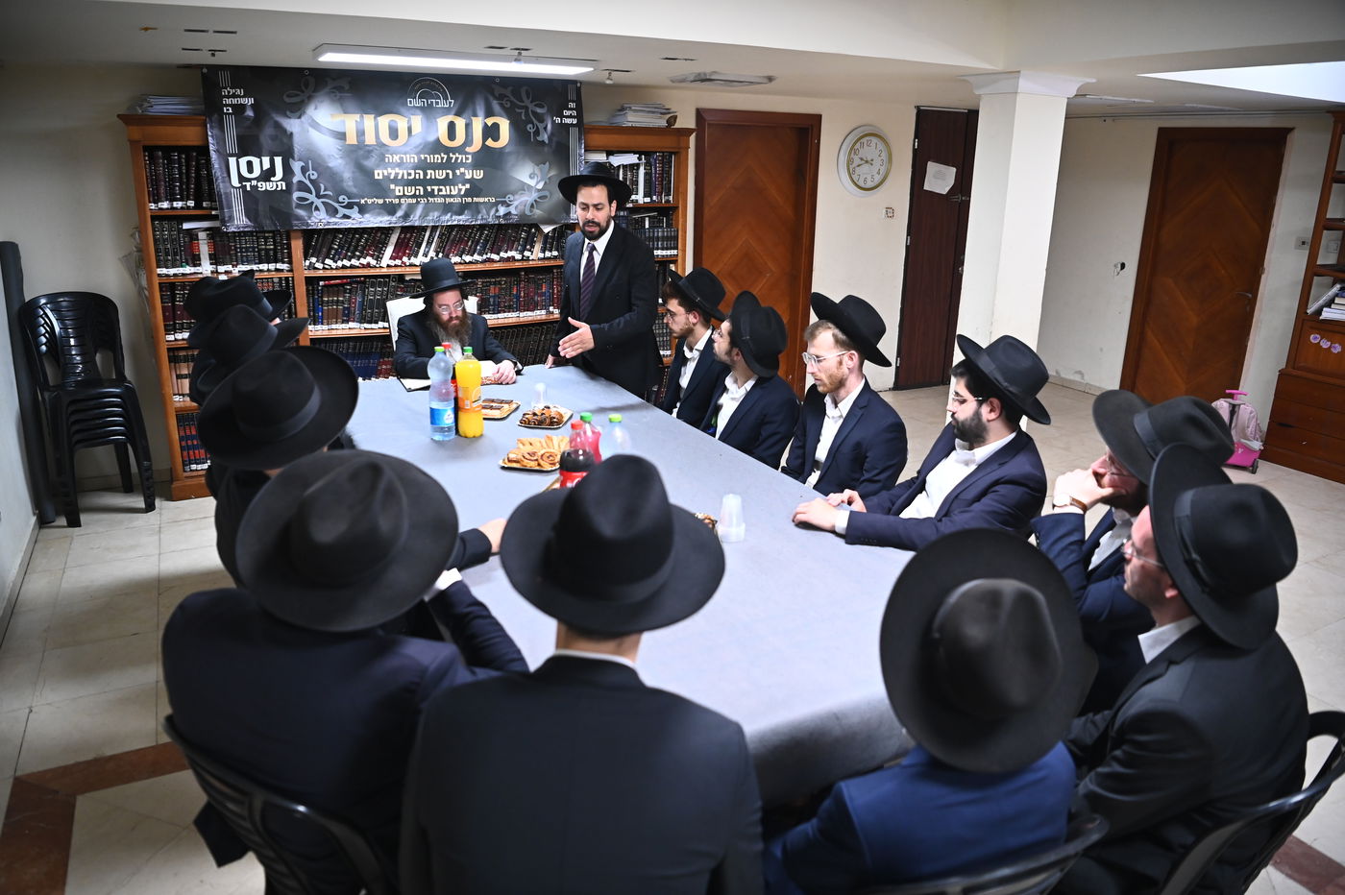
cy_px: 448
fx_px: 896
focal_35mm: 24
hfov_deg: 73.8
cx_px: 672
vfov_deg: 53.1
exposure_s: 1/160
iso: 2000
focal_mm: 24
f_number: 2.8
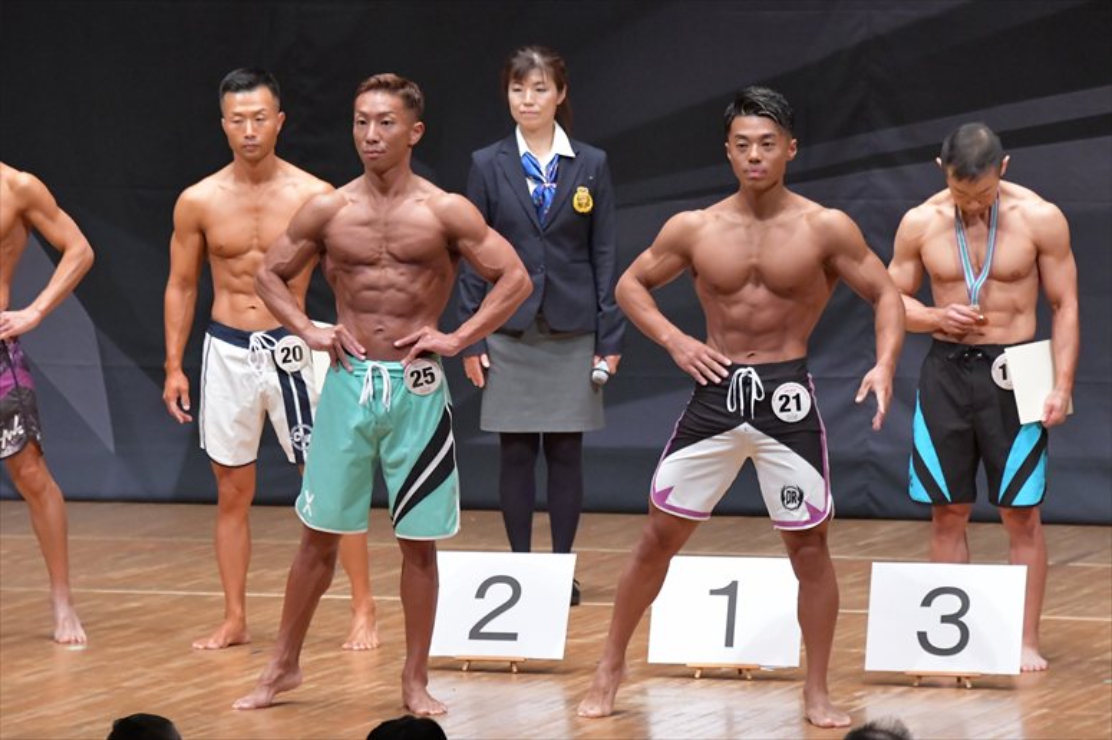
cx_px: 556
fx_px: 8799
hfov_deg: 7.2
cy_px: 370
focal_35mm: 285
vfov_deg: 4.8
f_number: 5.6
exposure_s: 1/400
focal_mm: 190
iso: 8000
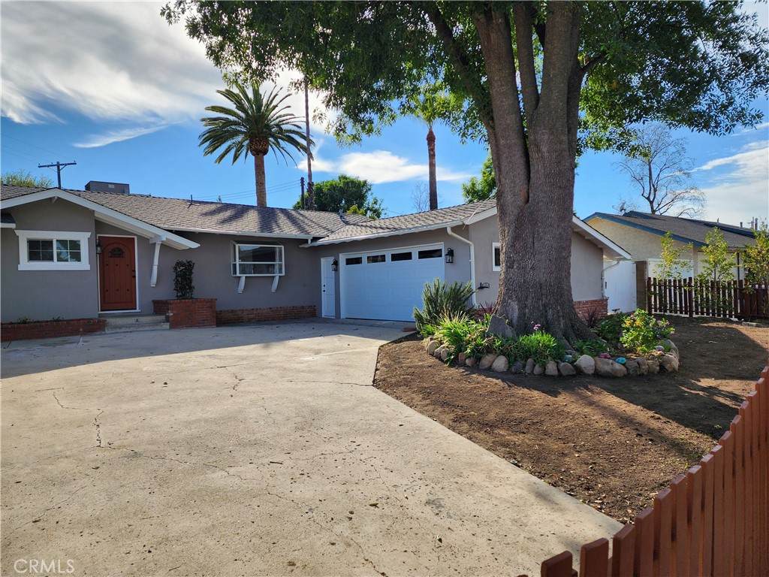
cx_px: 384
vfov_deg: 58.9
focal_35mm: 23
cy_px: 288
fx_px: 511
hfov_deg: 73.9
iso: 12
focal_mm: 6.4
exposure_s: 1/904
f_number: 1.8
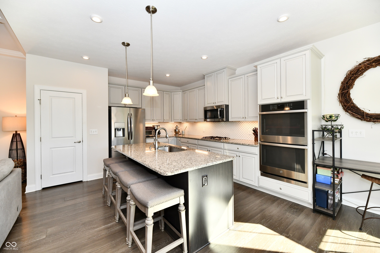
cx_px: 190
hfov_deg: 104.3
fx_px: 148
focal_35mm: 14
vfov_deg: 81.2
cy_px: 126
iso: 640
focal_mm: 14
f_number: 6.3
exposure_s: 1/160
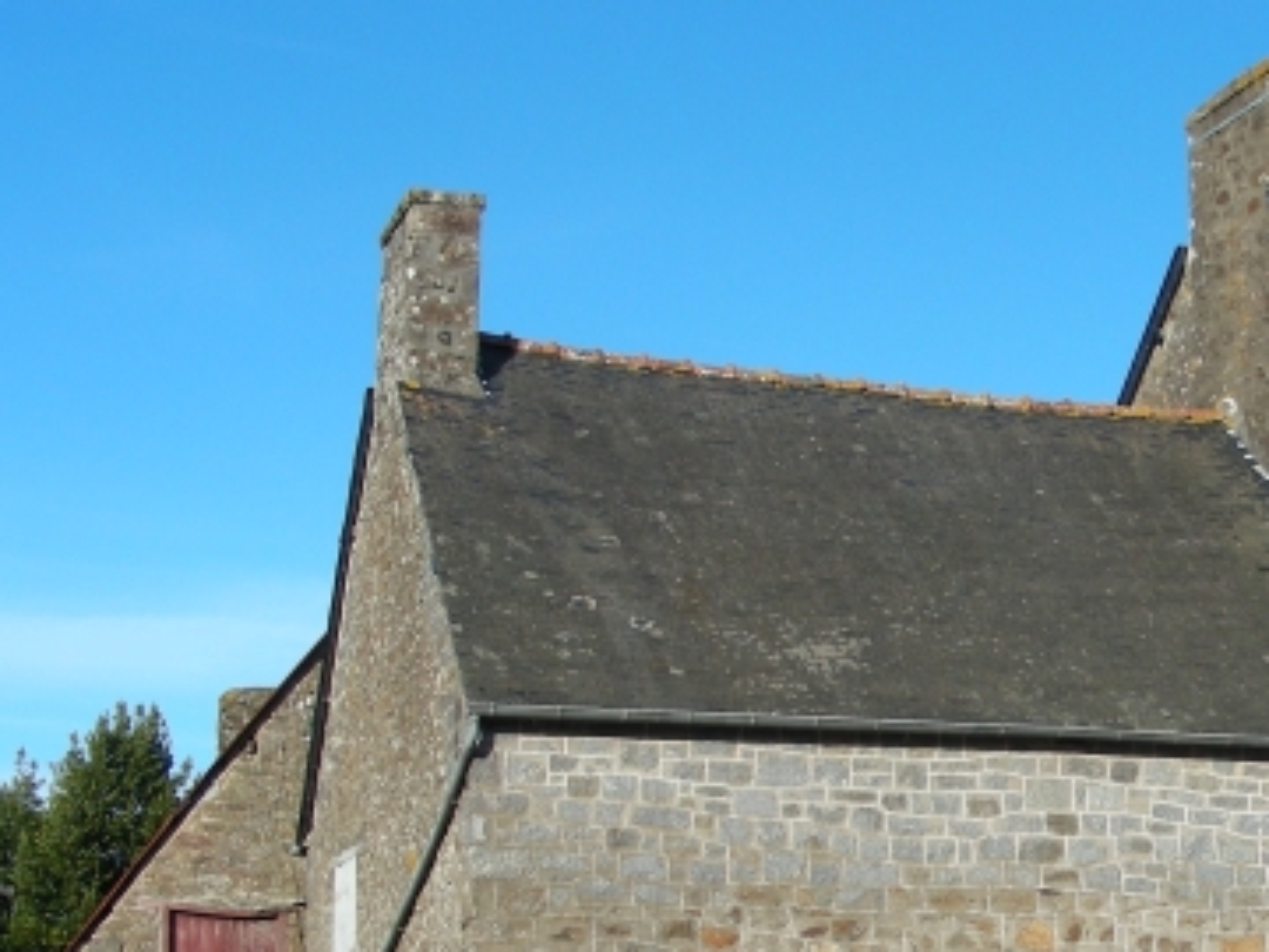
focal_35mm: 72
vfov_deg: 20.1
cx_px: 1132
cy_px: 853
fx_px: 2639
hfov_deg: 26.2
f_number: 4
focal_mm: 6.3
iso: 50
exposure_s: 1/380
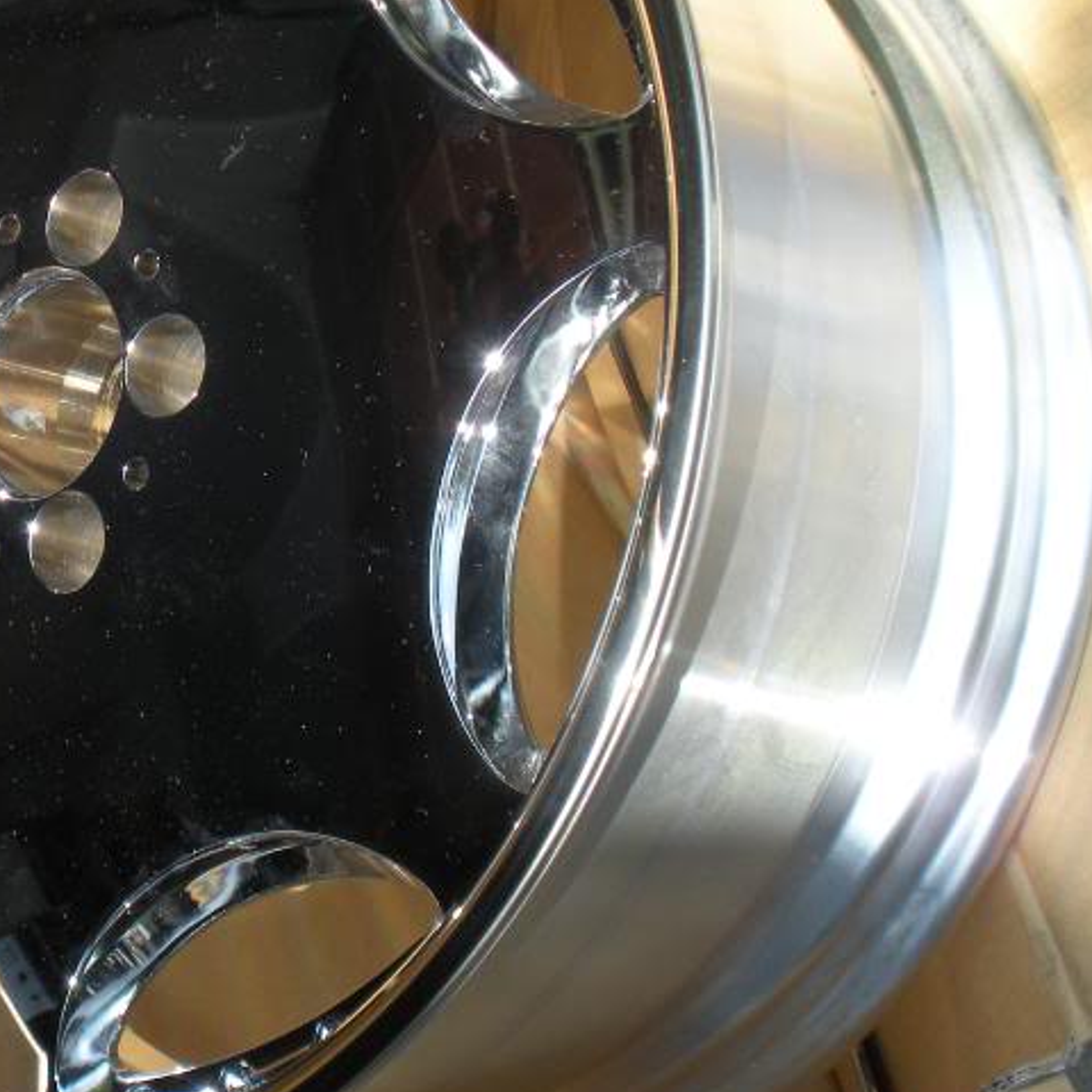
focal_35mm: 83
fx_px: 2962
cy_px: 430
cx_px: 155
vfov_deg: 20.9
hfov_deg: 20.5
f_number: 4
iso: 64
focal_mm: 7.7
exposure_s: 1/164
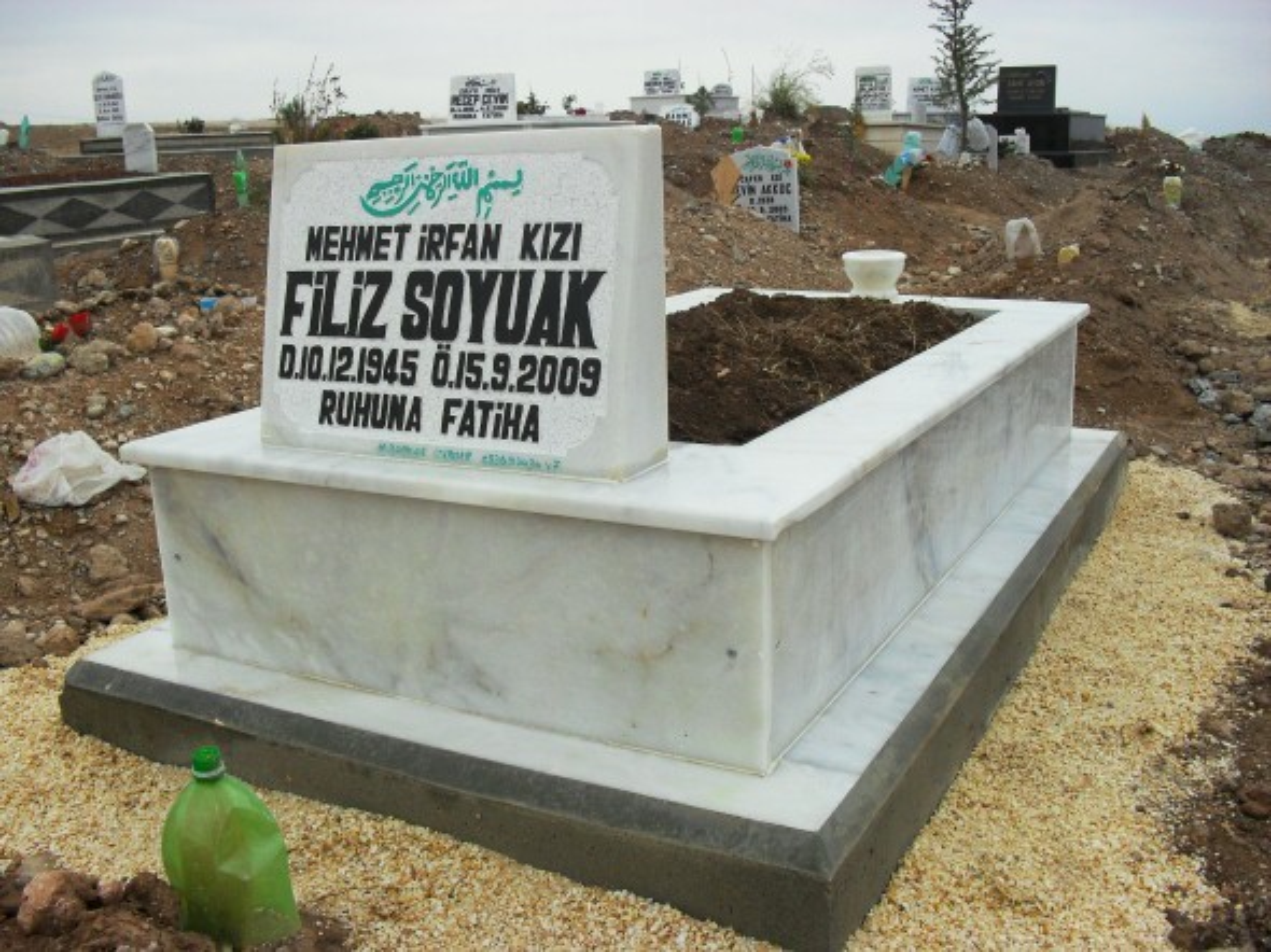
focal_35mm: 35
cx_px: 636
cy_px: 476
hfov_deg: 52.6
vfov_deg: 40.7
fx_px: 1285
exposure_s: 1/60
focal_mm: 6.3
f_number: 3.2
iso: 100
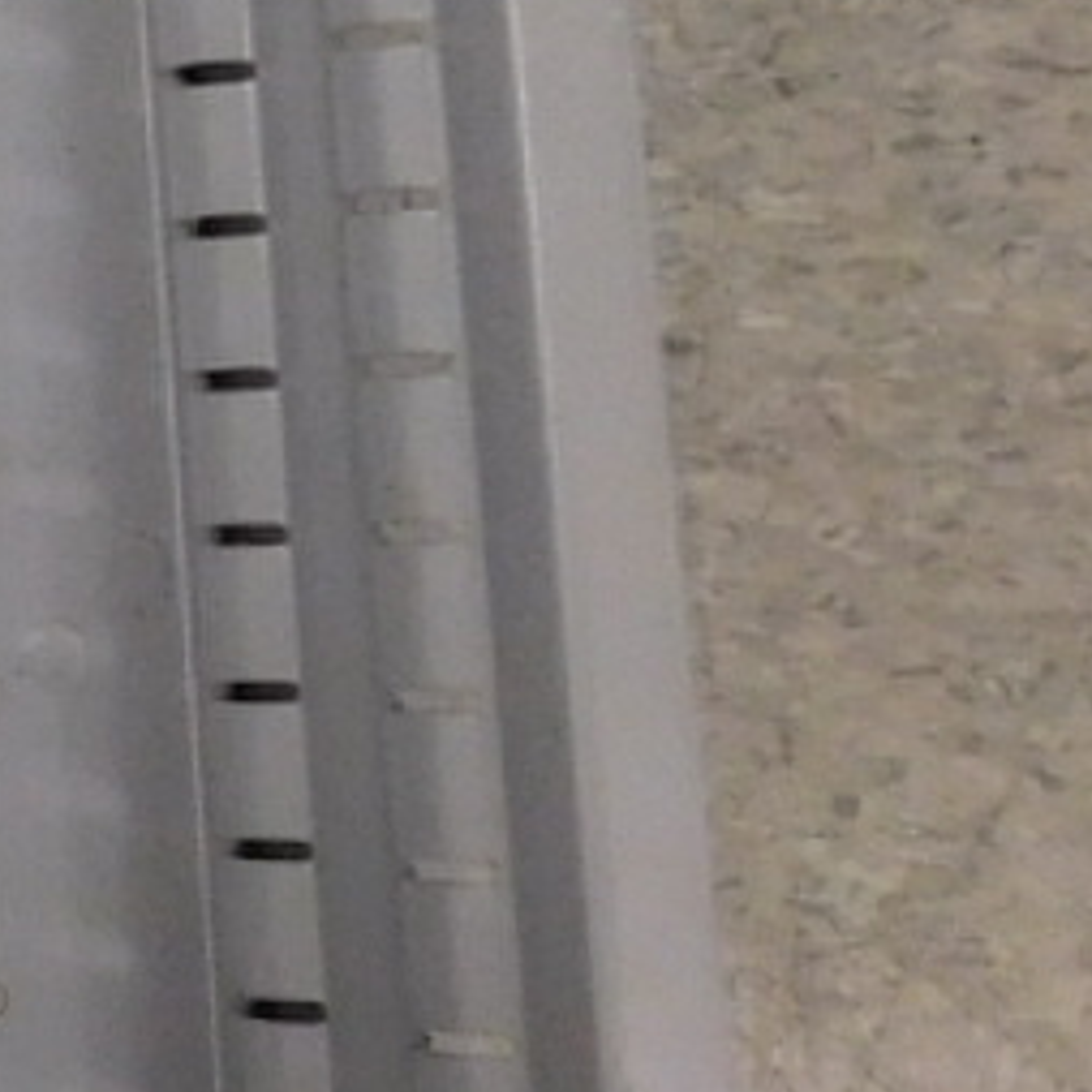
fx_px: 4568
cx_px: -1883
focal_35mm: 128
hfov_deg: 10.7
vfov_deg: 13.3
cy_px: -168
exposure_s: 1/30
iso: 250
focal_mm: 4
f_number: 3
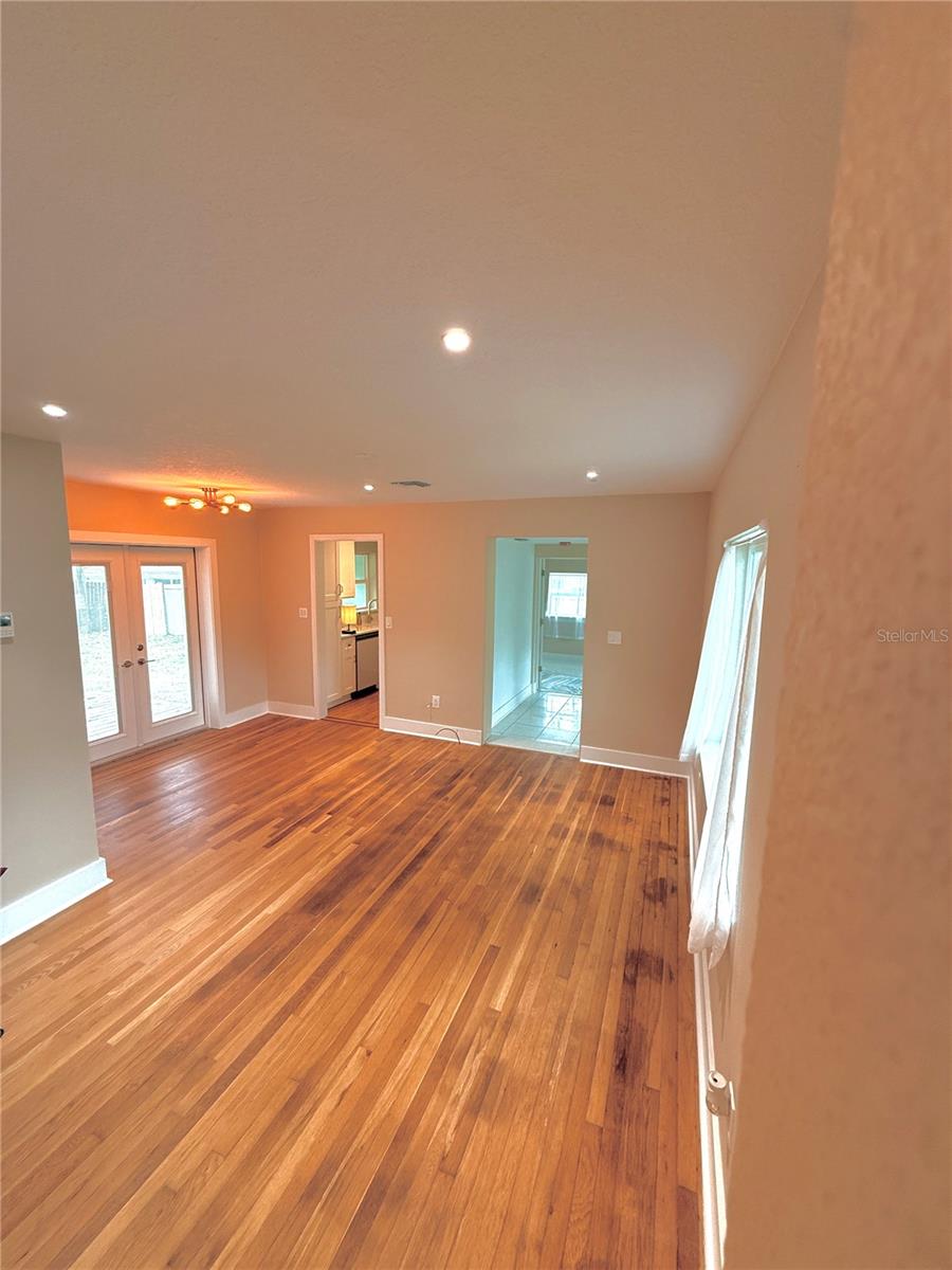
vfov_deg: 102.1
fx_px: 513
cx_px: 476
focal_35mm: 14
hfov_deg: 85.7
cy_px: 635
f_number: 2.2
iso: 320
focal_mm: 2.22
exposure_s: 1/120
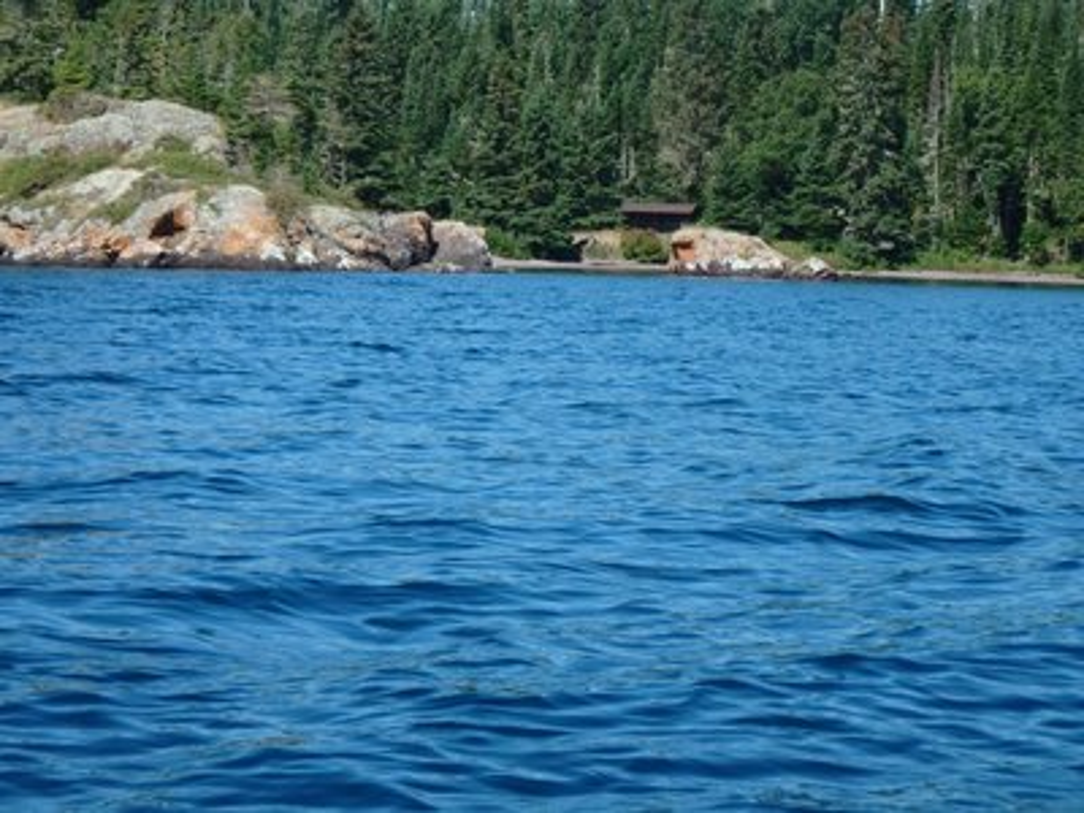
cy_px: 406
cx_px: 542
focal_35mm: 105
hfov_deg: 18.7
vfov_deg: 14.1
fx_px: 3288
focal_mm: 18.7
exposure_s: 1/400
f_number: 5.7
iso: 125
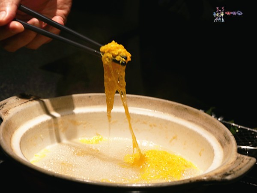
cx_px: 128
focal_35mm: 122
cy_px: 96
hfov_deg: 16.1
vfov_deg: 12.1
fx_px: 906
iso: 250
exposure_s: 1/30
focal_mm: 61
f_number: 5.2
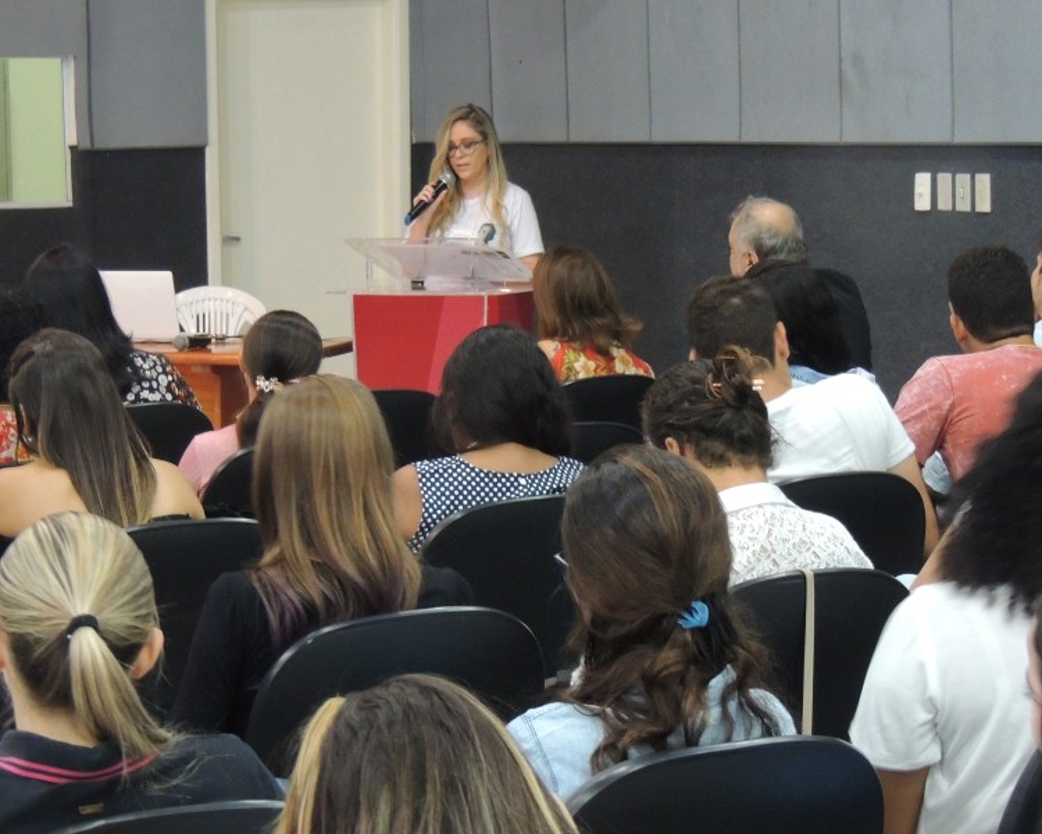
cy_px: 450
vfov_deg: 15.4
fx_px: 3084
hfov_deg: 19.2
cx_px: 589
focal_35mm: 100
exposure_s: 1/5
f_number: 3.9
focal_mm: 13.3
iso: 800
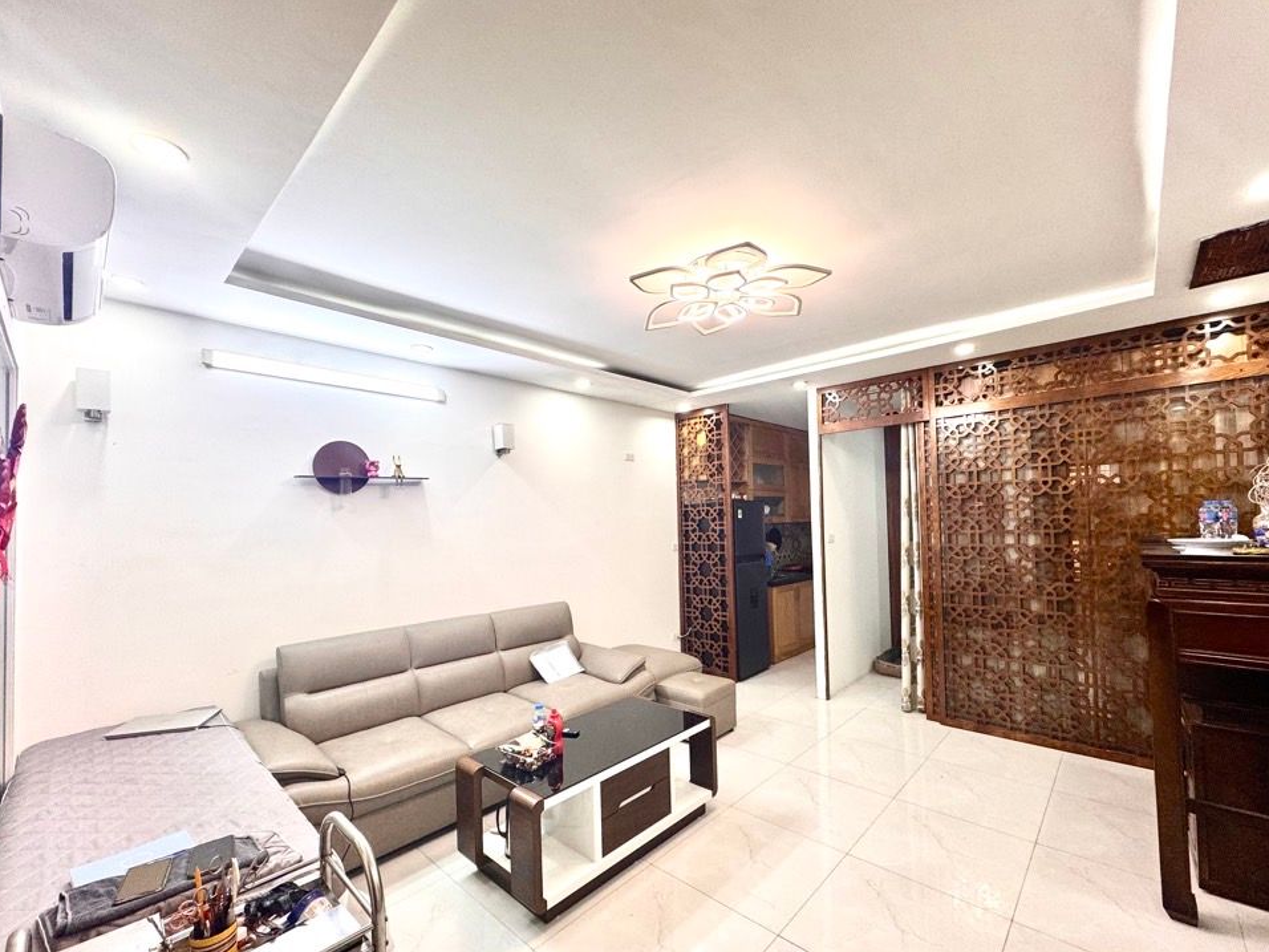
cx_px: 654
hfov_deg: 98.1
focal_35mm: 15
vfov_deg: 81.6
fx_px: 550
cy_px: 507
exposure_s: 1/100
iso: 100
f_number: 2.2
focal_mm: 2.22
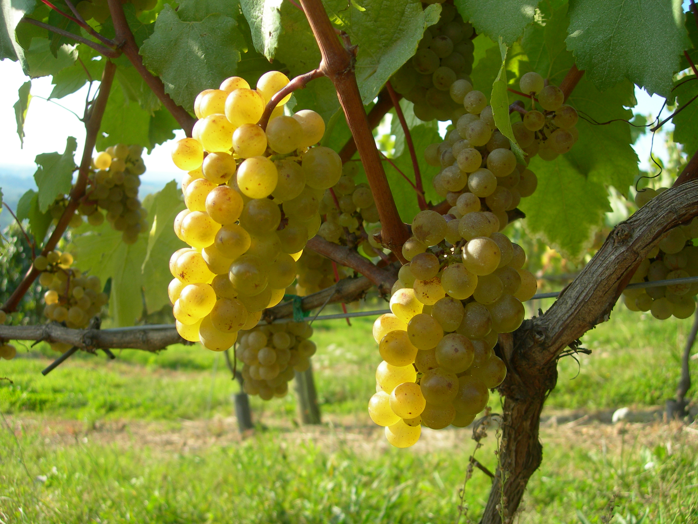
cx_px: 349
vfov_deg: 37.7
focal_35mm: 38
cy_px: 262
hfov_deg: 49.0
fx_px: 766
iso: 50
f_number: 2.8
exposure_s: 1/344
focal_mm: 7.8
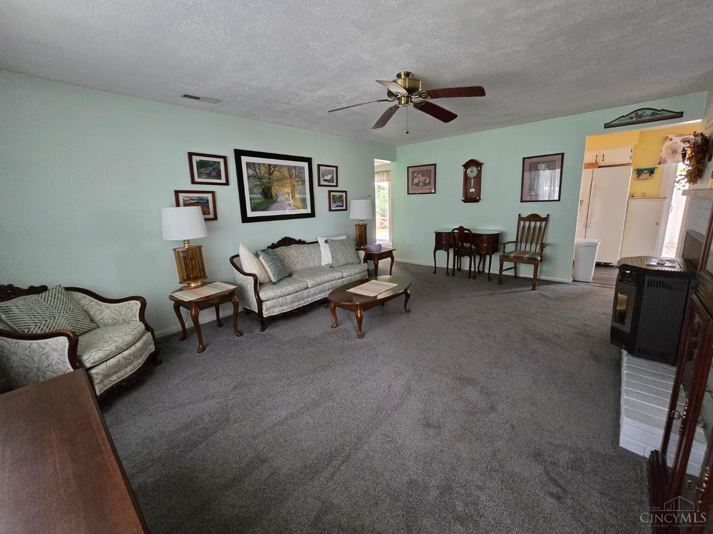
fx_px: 268
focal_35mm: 13
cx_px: 356
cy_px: 267
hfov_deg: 106.2
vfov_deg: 89.9
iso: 800
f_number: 2.2
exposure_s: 1/60
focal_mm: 2.2
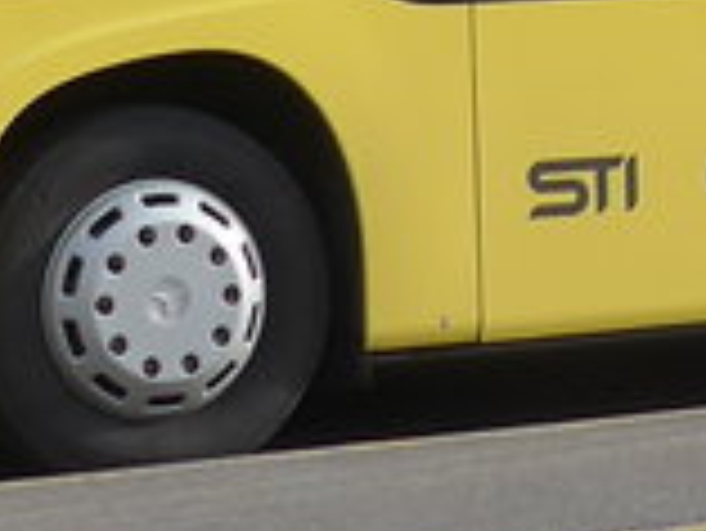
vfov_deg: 6.4
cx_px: 1030
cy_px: -657
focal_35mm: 222
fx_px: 4531
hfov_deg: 8.7
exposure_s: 1/640
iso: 80
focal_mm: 6
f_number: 2.8
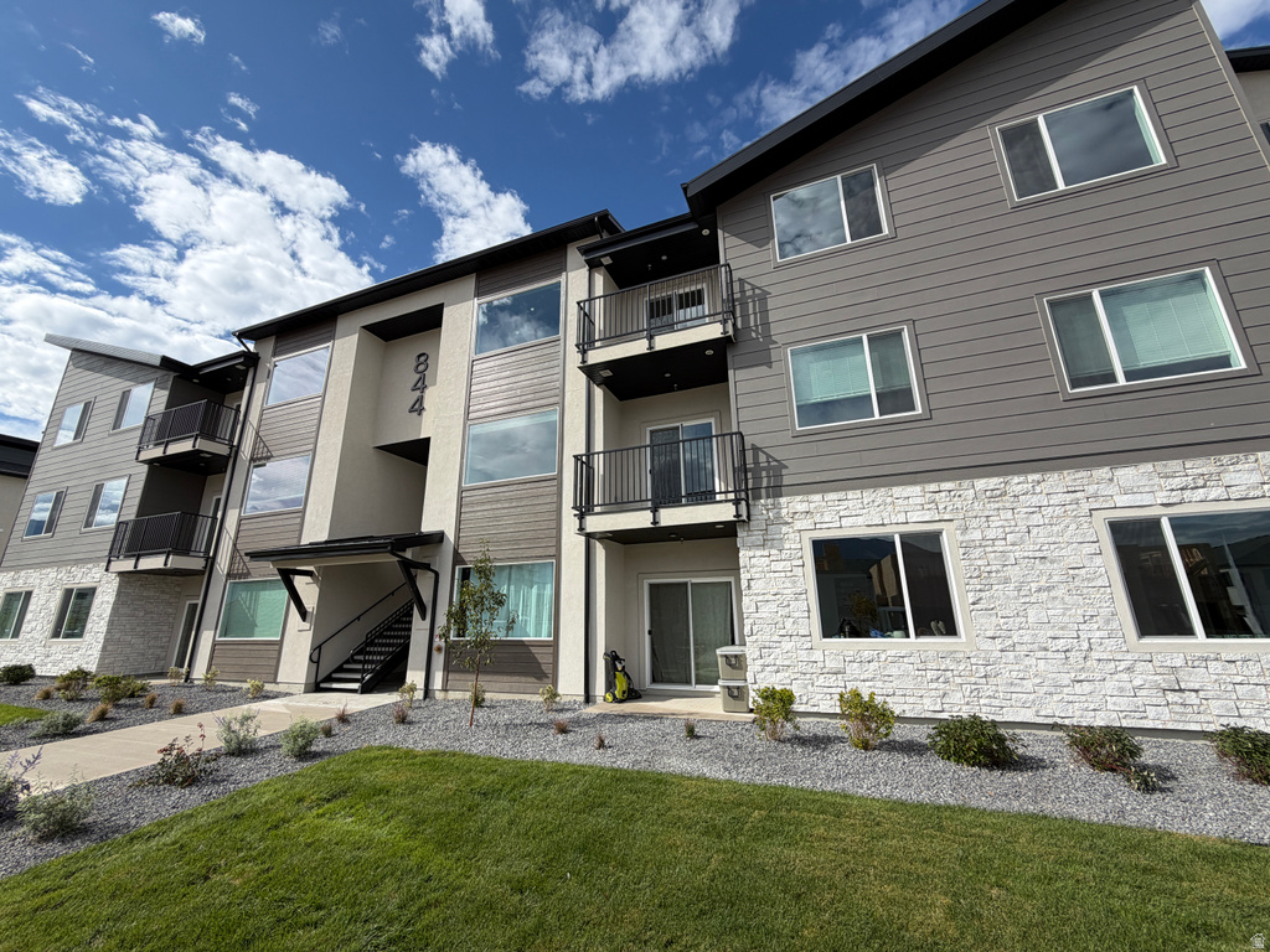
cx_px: 635
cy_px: 476
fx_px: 514
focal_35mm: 14
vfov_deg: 85.7
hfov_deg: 102.1
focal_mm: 2.22
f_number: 2.2
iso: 20
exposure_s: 1/1017
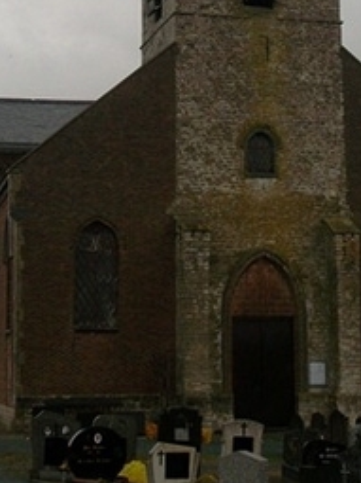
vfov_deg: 20.4
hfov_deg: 15.7
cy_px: 44
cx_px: 214
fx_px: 1308
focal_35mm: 94
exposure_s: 1/320
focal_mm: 7.1
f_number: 3.2
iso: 80
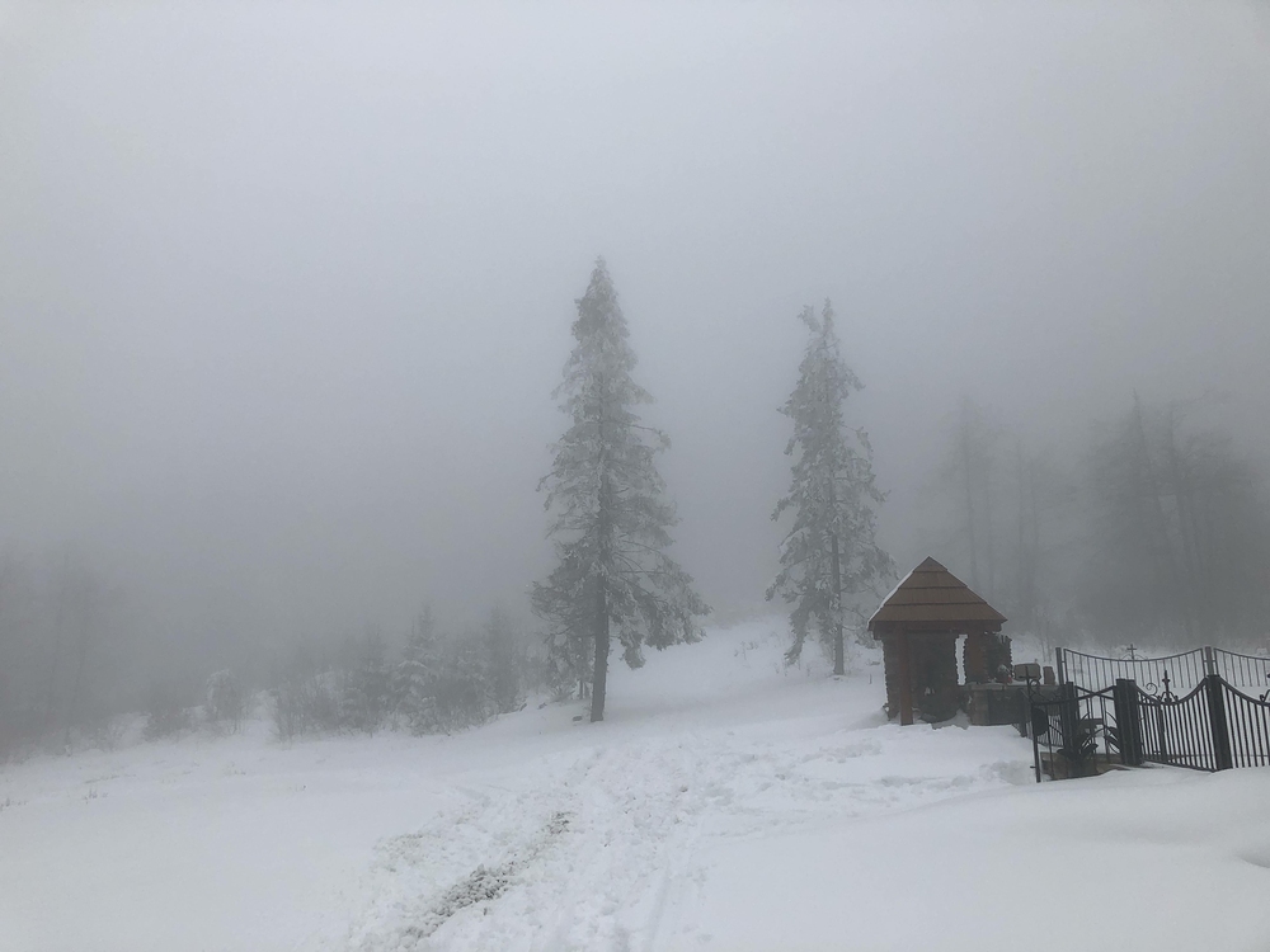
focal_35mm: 28
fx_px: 1027
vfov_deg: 49.7
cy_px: 476
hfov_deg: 63.4
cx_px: 635
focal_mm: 3.99
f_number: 1.8
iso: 20
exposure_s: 1/4000
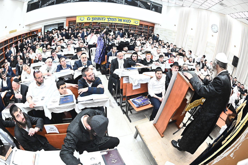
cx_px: 124
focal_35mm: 16
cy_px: 82
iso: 2000
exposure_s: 1/200
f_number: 6.3
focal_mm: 16
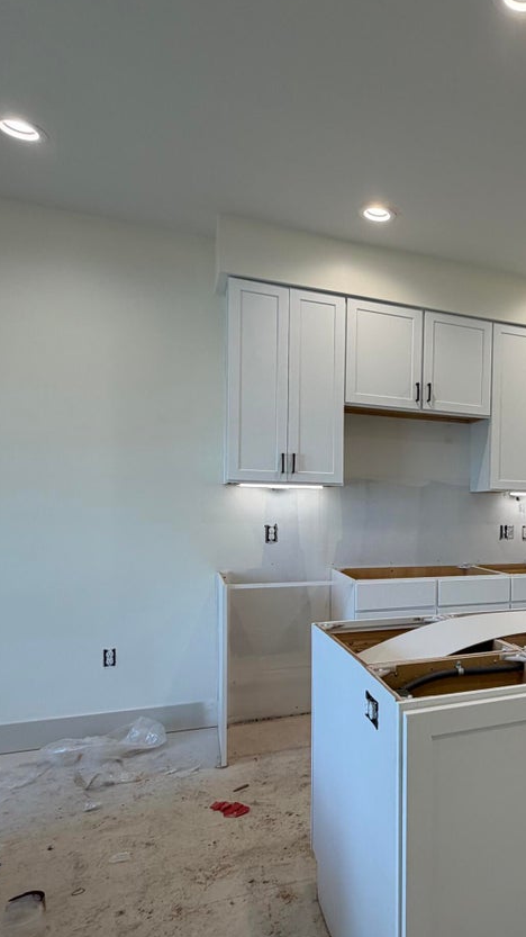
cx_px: 489
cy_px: 525
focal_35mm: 25
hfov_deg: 41.6
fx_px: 620
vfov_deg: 73.8
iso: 64
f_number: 2.2
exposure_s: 1/120
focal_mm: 2.22
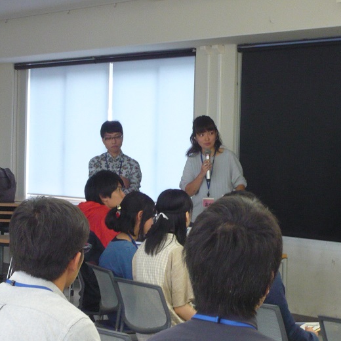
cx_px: 177
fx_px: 1326
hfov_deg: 14.7
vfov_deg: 14.7
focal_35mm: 119
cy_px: 171
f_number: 5.6
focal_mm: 16.4
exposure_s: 1/15
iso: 400
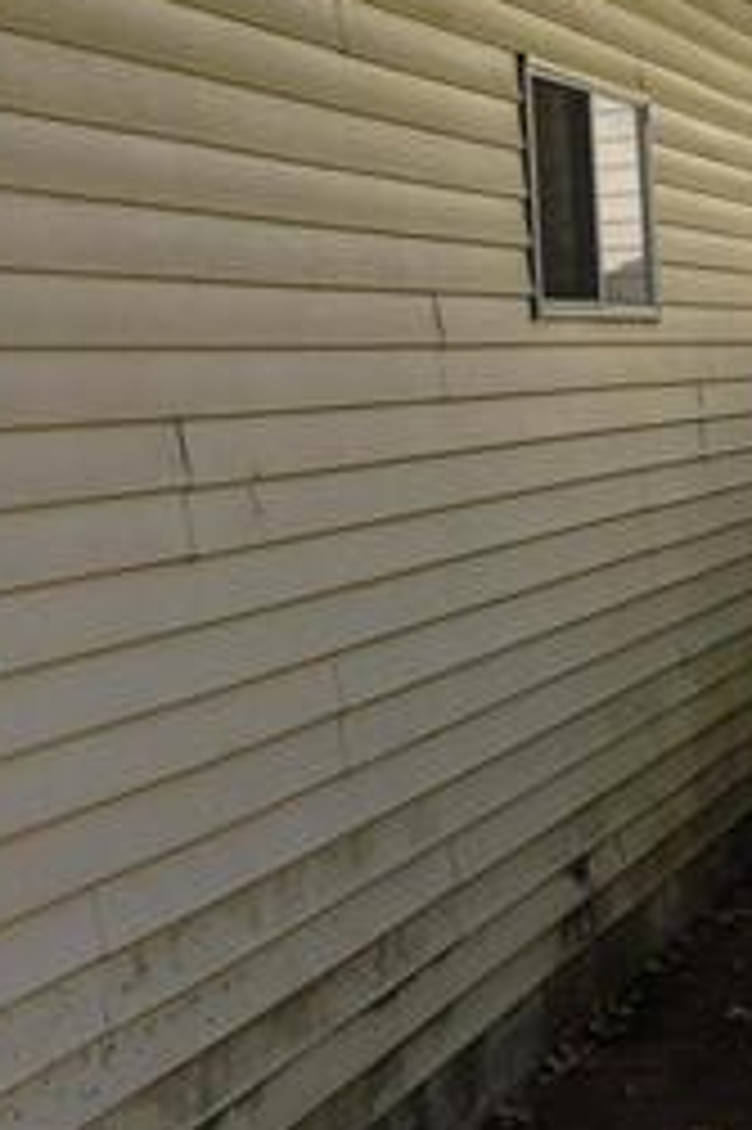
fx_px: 3075
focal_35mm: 98
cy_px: 581
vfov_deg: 20.8
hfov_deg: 13.3
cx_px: 1045
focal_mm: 16
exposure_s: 1/500
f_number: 5
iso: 100
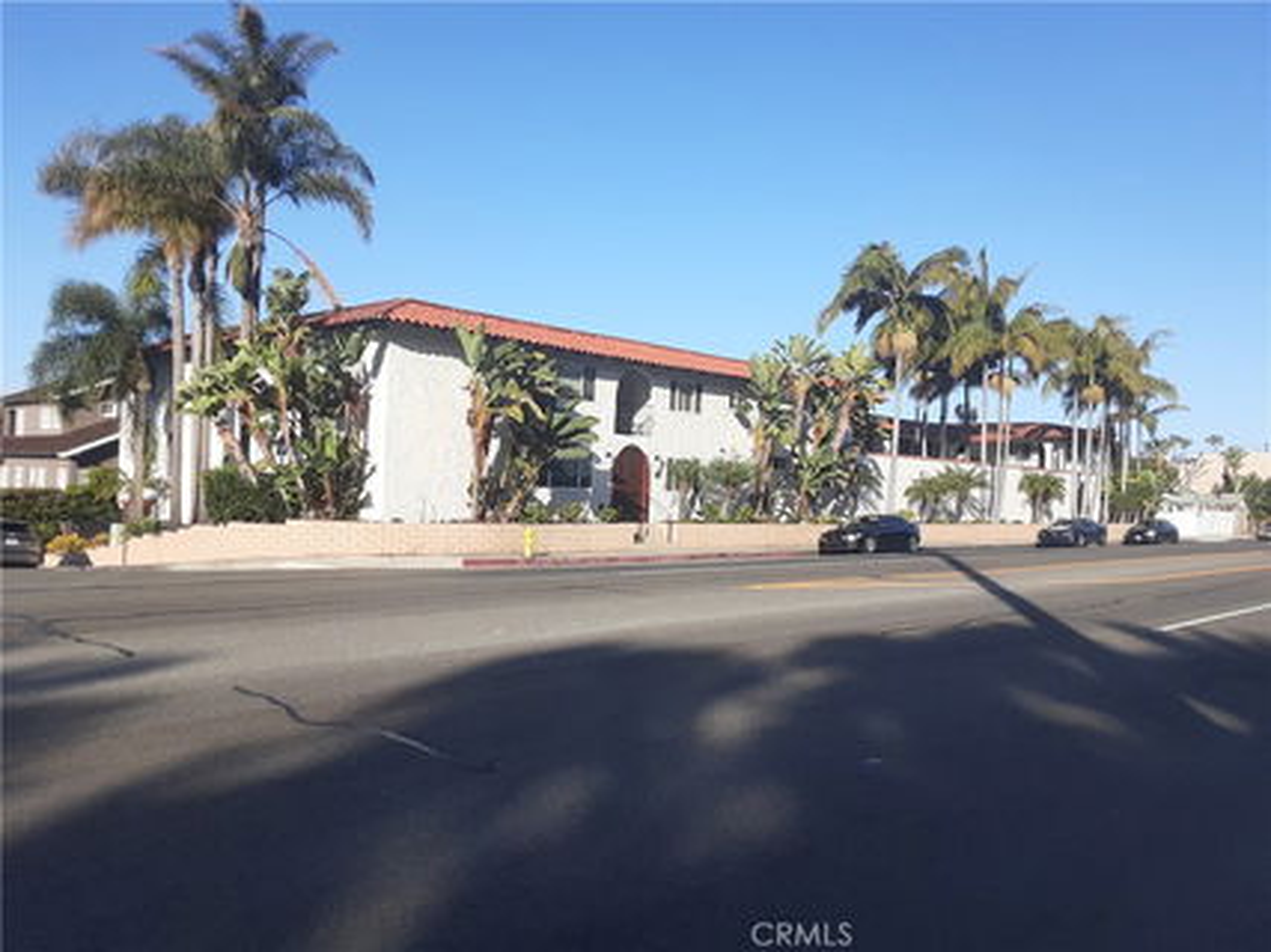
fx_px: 991
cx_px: 636
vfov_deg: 51.3
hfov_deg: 65.3
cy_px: 476
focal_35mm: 27
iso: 40
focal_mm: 2.91
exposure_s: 1/1585
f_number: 1.9
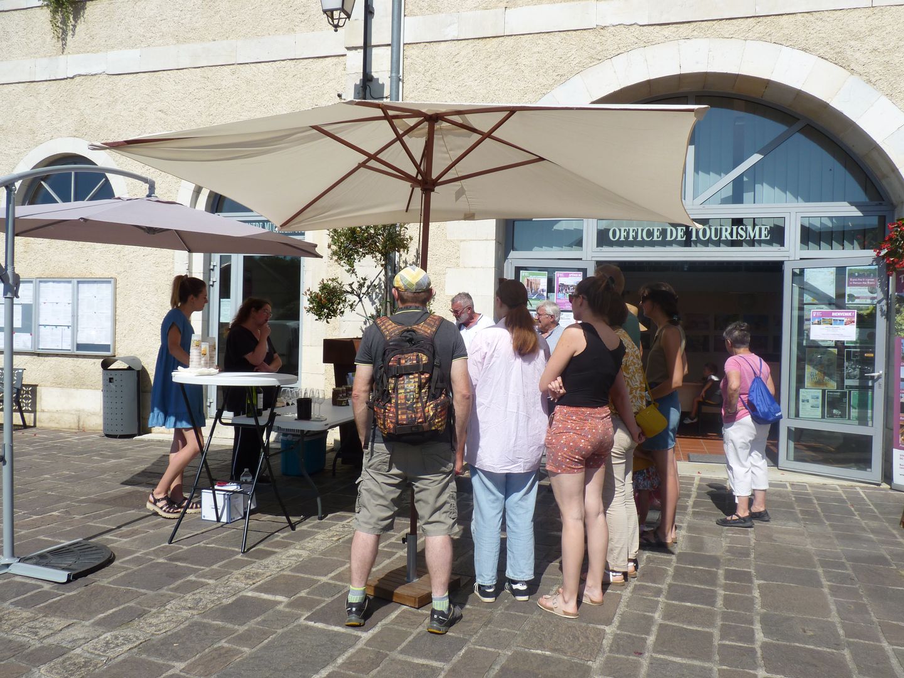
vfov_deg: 51.4
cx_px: 452
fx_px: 705
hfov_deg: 65.3
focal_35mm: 27
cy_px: 339
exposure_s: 1/1000
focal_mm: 4.8
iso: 80
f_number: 3.6
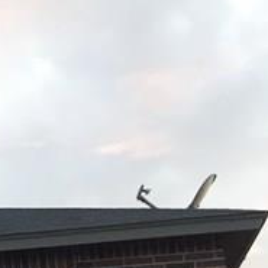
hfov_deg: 10.1
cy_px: 335
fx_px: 1244
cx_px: -455
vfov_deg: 12.0
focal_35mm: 142
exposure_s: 1/40
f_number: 2.2
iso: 32
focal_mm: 4.15
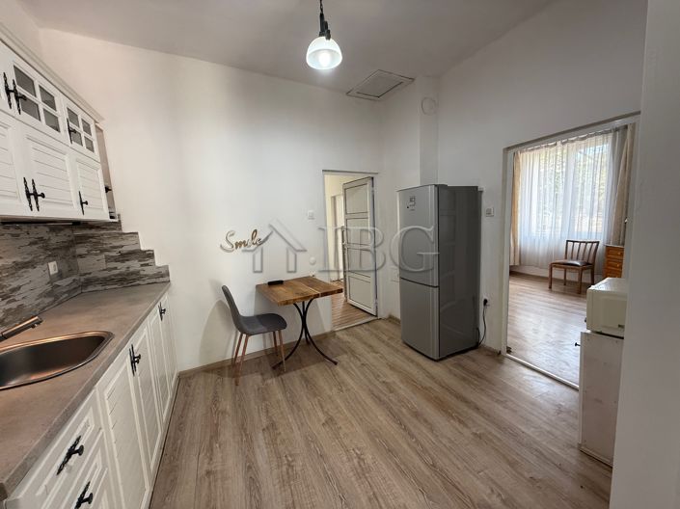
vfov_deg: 85.6
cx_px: 340
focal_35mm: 14
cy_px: 254
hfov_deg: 102.1
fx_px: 275
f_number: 2.2
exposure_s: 1/99
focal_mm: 2.22
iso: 200
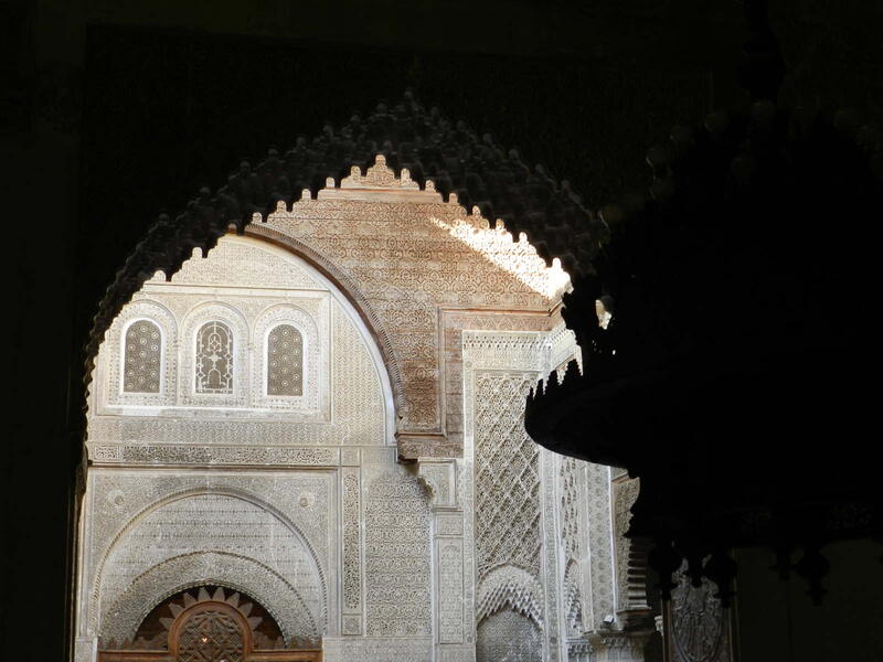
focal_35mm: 60
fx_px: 1531
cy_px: 331
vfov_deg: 24.4
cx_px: 442
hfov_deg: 32.2
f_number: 4.6
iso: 160
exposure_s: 1/30
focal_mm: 10.7
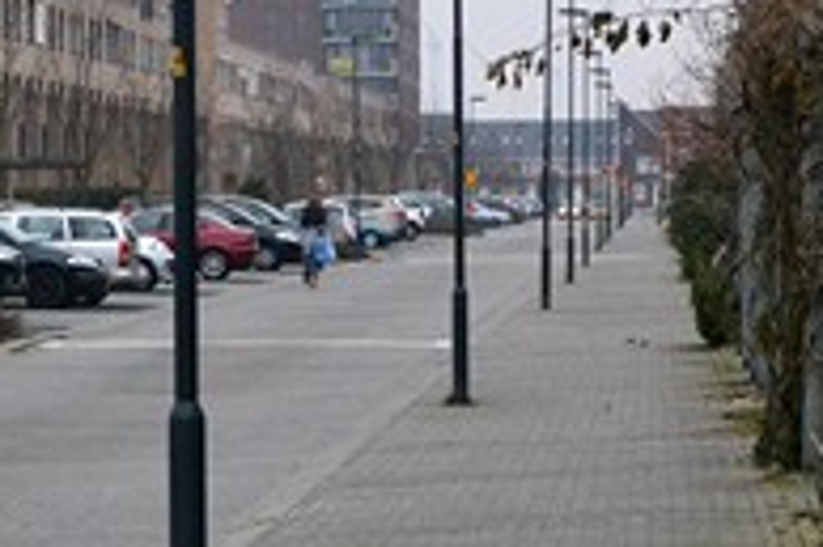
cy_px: 187
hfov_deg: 10.5
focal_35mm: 195
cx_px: 102
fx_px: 4454
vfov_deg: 7.0
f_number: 13
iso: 3200
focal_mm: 42
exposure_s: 1/640
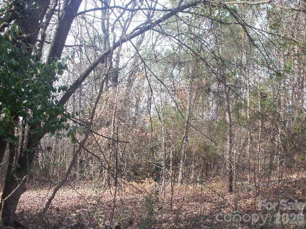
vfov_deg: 39.7
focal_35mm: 36
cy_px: 114
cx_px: 153
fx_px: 318
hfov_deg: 51.4
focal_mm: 6.3
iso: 100
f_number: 5.6
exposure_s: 1/60
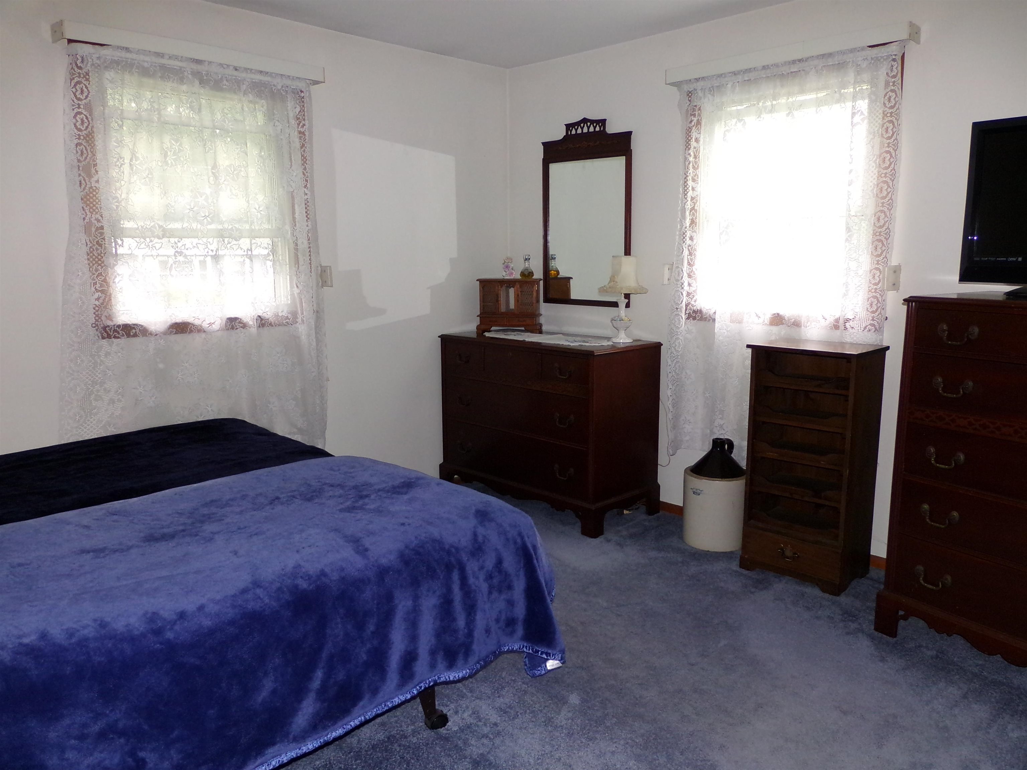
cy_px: 385
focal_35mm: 26
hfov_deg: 67.3
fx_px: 771
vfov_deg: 53.1
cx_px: 514
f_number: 3.2
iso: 200
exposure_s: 1/34
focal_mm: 4.7
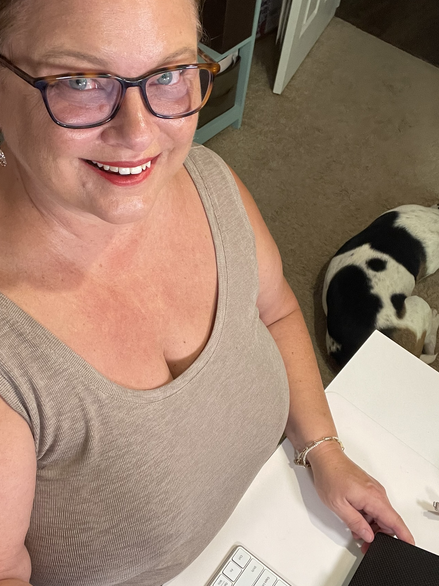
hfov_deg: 39.6
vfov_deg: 51.4
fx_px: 609
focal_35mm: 36
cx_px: 212
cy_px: 293
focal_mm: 2.71
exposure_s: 1/60
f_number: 2.2
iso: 200
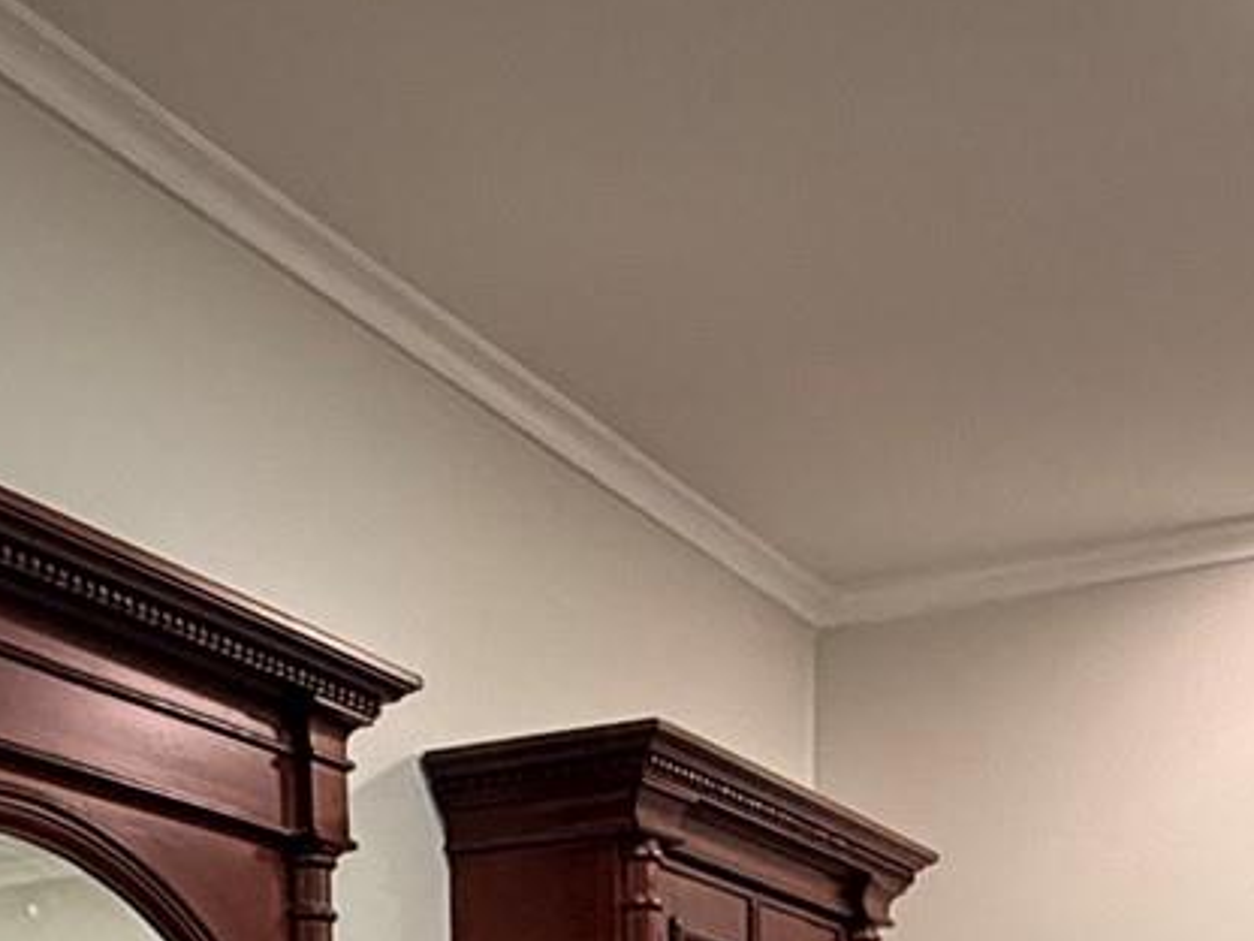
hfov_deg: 28.0
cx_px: 449
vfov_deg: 17.3
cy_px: 1695
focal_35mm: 69
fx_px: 2500
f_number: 2.2
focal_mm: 2.22
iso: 200
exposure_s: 1/120
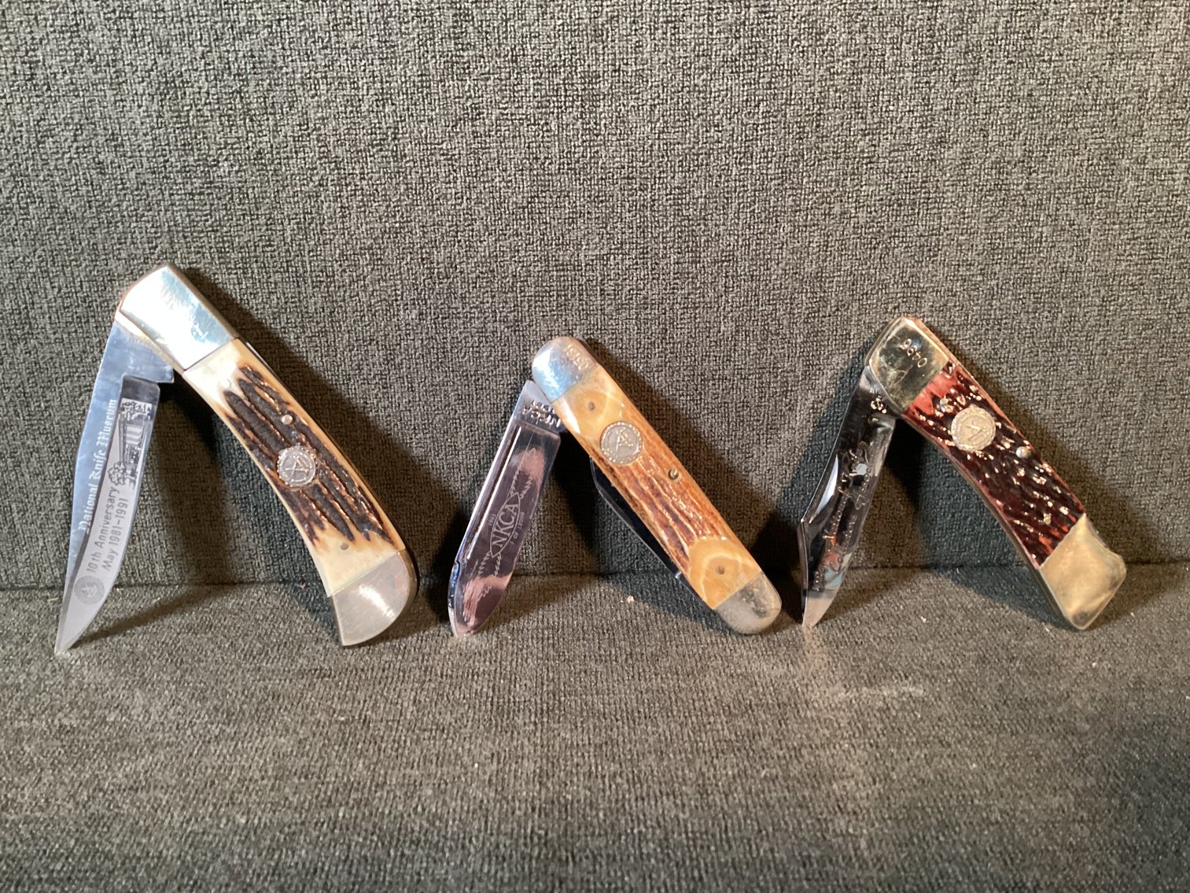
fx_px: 1066
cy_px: 446
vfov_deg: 45.4
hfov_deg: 58.3
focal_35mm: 31
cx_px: 595
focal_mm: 3.3
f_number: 2.4
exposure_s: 1/40
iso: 400
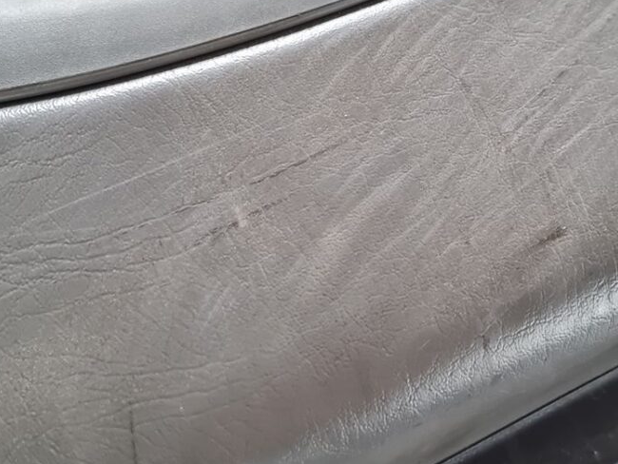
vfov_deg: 26.1
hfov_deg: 34.3
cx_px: 356
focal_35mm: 56
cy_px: 197
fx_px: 1000
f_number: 1.8
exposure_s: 1/50
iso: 400
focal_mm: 5.4
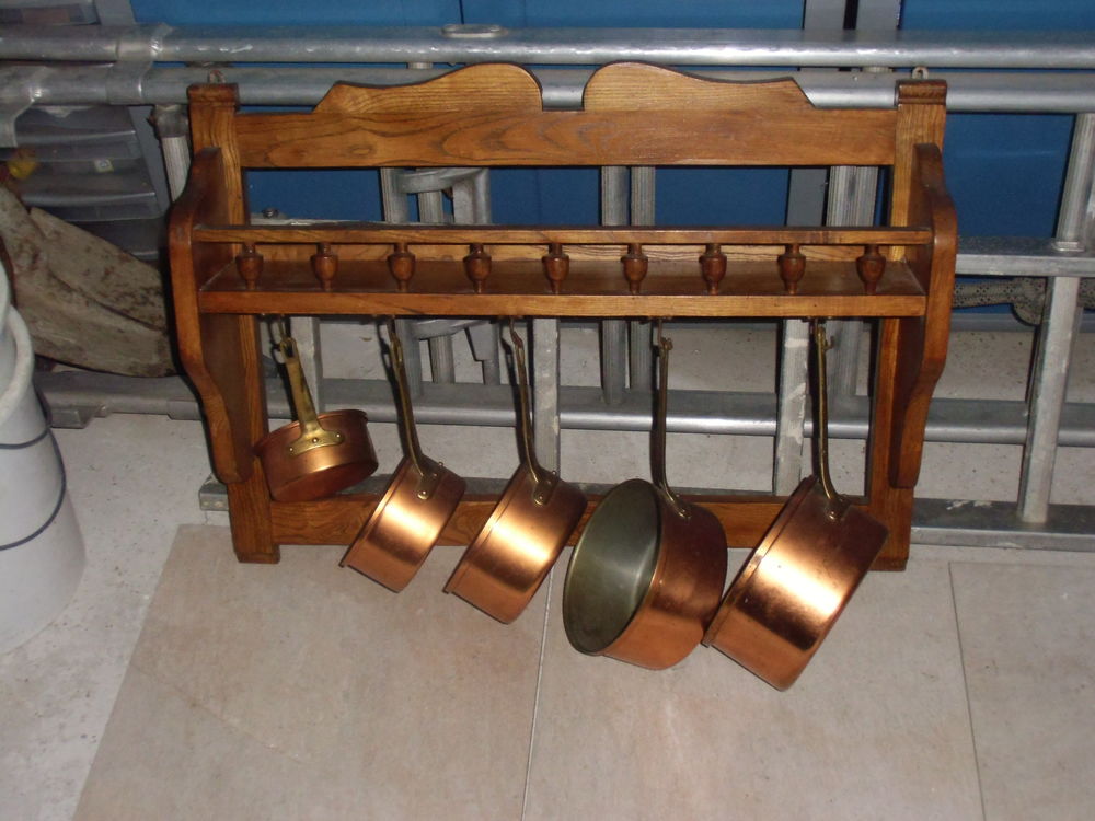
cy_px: 410
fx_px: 1265
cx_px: 548
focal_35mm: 40
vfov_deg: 36.0
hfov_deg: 46.8
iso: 400
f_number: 4
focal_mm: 7.15
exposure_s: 1/60
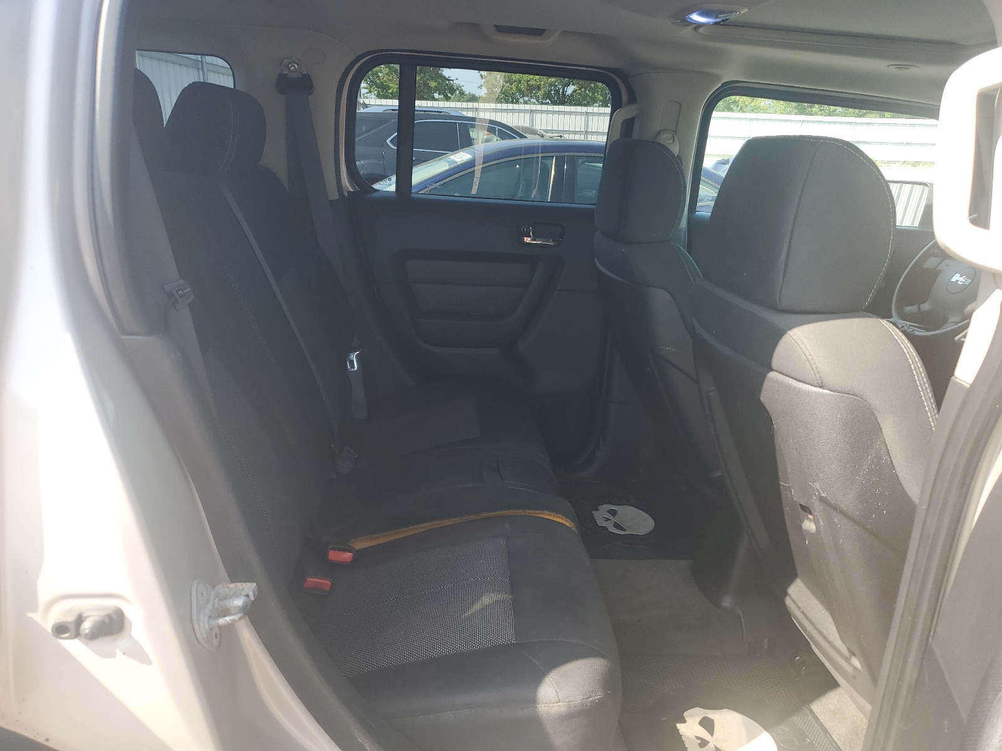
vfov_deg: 53.1
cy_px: 376
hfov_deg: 67.3
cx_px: 501
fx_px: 753
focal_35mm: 26
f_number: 1.5
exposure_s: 1/400
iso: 50
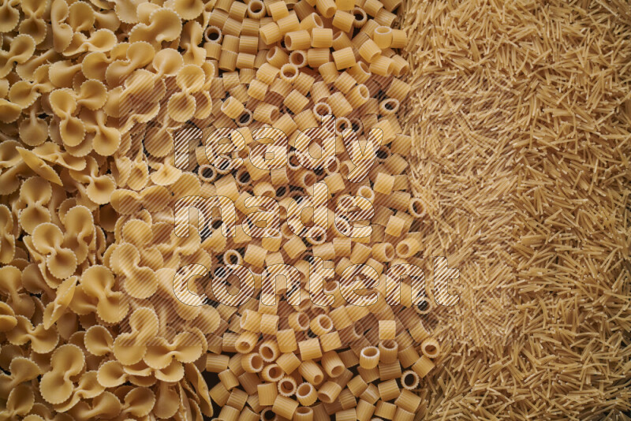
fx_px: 877
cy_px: 210
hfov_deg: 39.6
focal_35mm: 50
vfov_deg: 27.0
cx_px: 316
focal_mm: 50
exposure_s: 1/100
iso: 160
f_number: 8
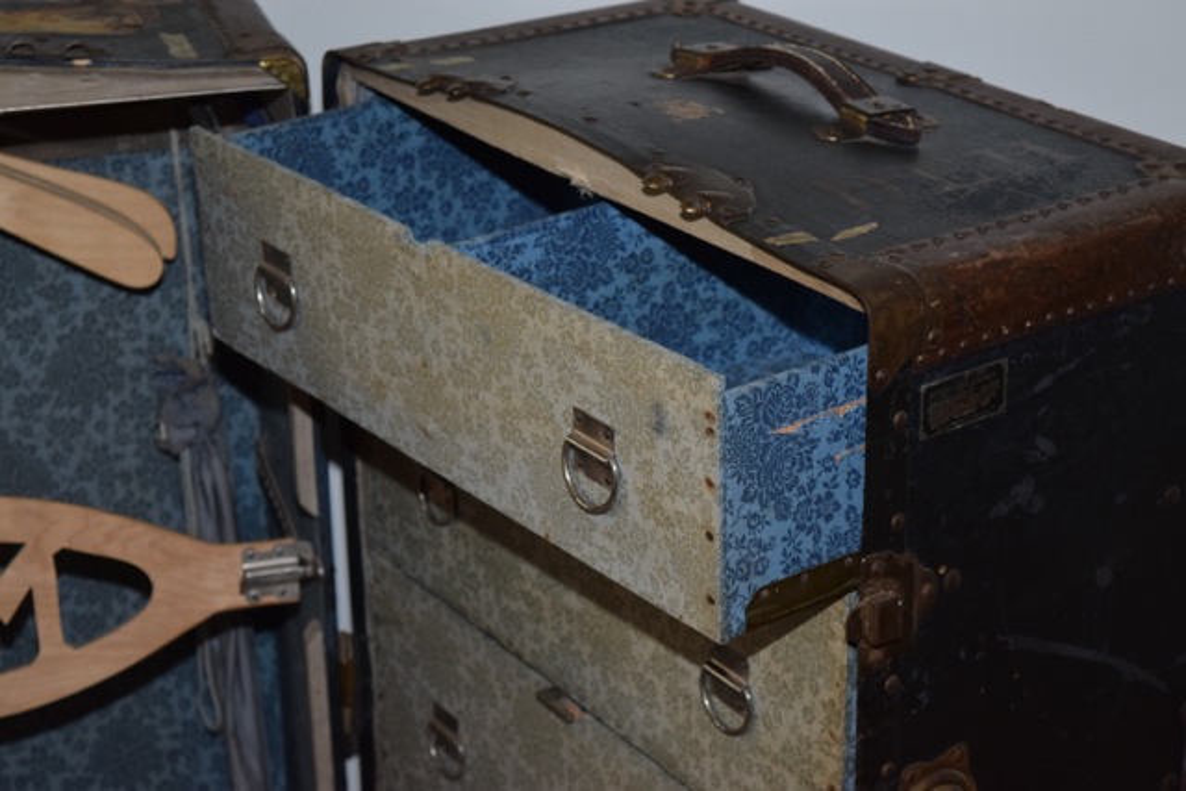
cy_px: 396
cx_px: 593
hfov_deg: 26.0
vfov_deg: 17.5
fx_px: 2570
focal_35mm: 78
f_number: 5.6
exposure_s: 1/125
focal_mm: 52
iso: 800
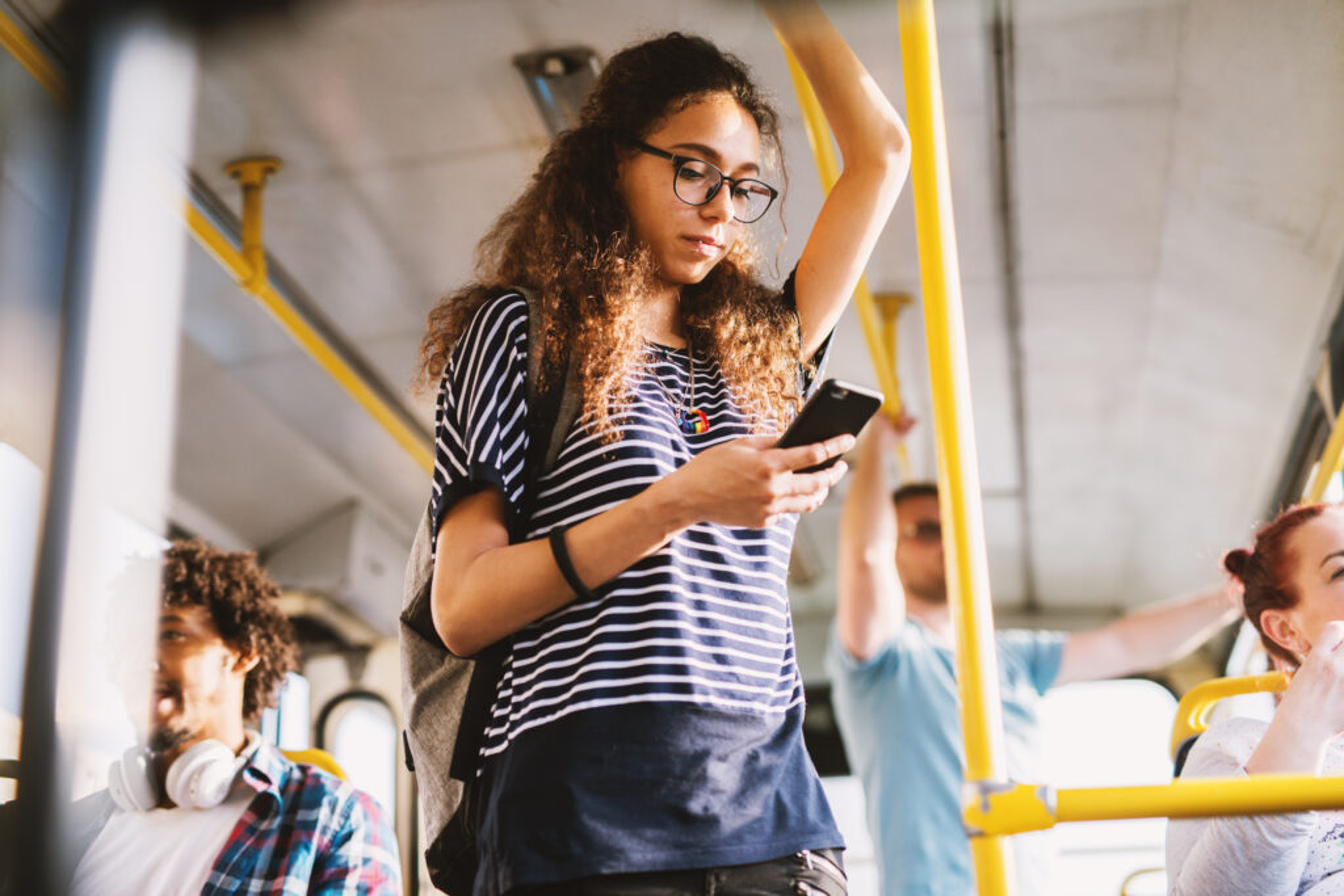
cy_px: 448
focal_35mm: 50
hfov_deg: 39.6
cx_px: 672
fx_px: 1867
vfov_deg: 27.0
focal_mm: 50
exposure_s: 1/500
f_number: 2
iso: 320
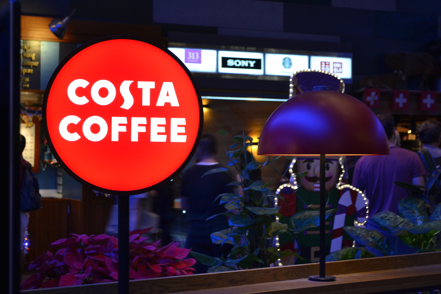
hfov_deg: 29.2
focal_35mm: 69
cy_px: 147
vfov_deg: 19.7
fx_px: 845
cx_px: 220
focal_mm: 46
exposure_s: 1/15
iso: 500
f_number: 5.3
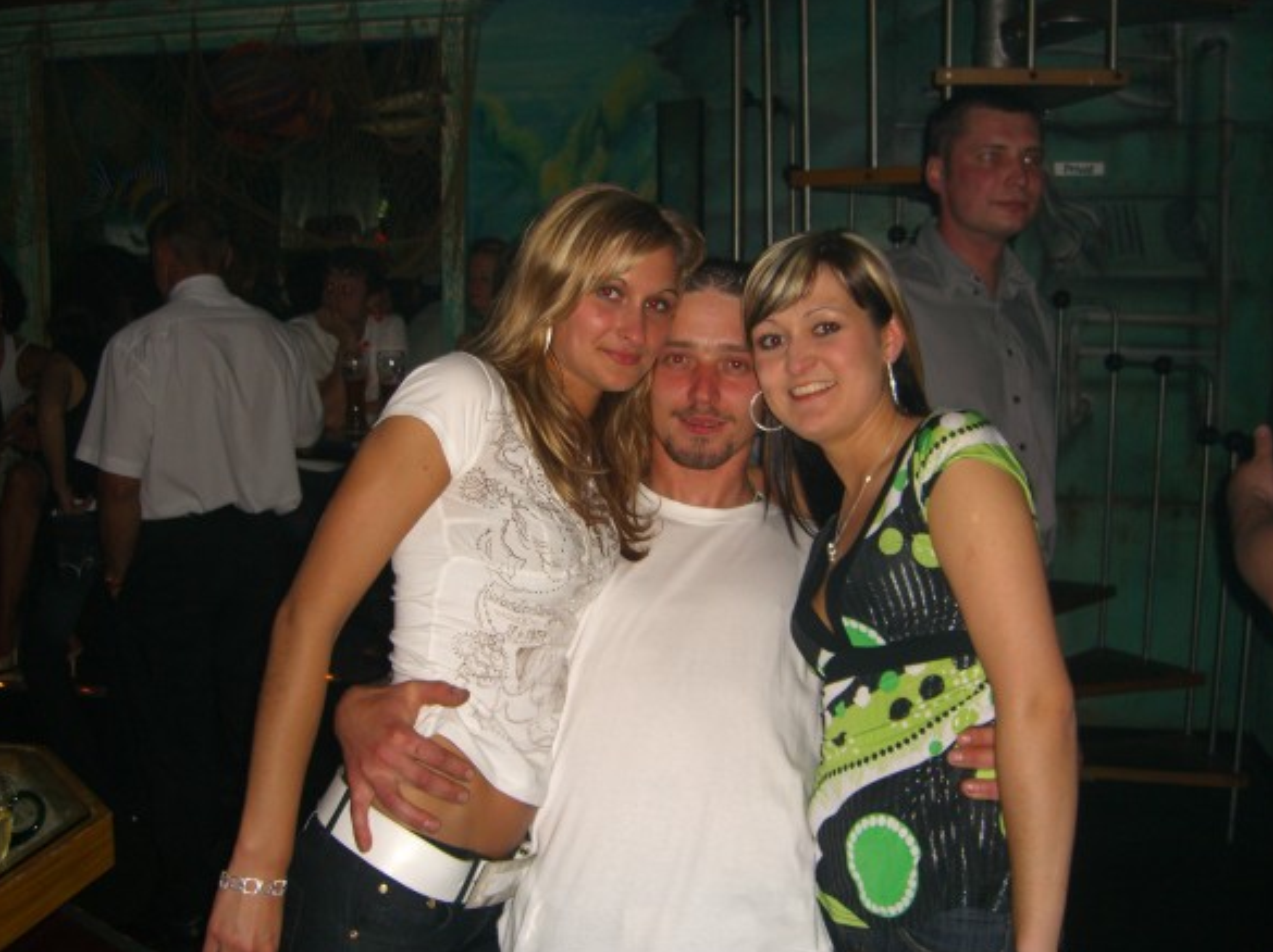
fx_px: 1433
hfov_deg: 47.9
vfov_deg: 36.8
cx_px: 629
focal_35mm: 39
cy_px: 476
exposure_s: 1/60
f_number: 2.8
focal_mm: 7.9
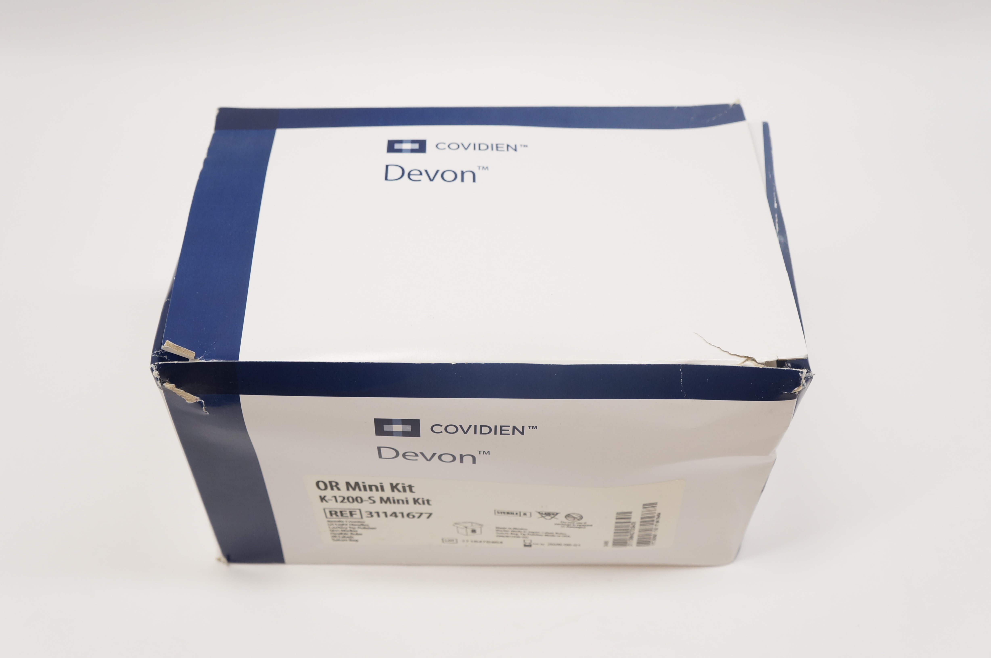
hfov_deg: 51.3
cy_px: 329
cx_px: 496
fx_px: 1031
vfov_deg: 35.4
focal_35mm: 38
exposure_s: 1/80
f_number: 5.6
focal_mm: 25
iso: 400
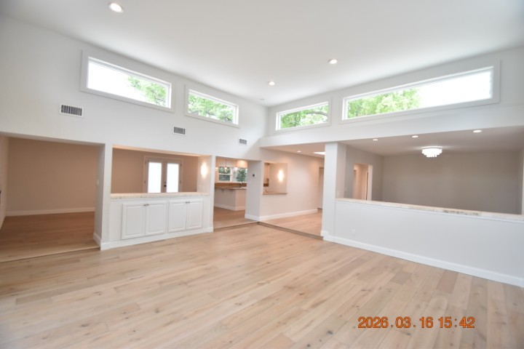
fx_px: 218
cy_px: 174
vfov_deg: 77.3
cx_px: 262
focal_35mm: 15
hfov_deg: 100.4
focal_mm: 10
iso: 800
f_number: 3.5
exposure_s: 1/180
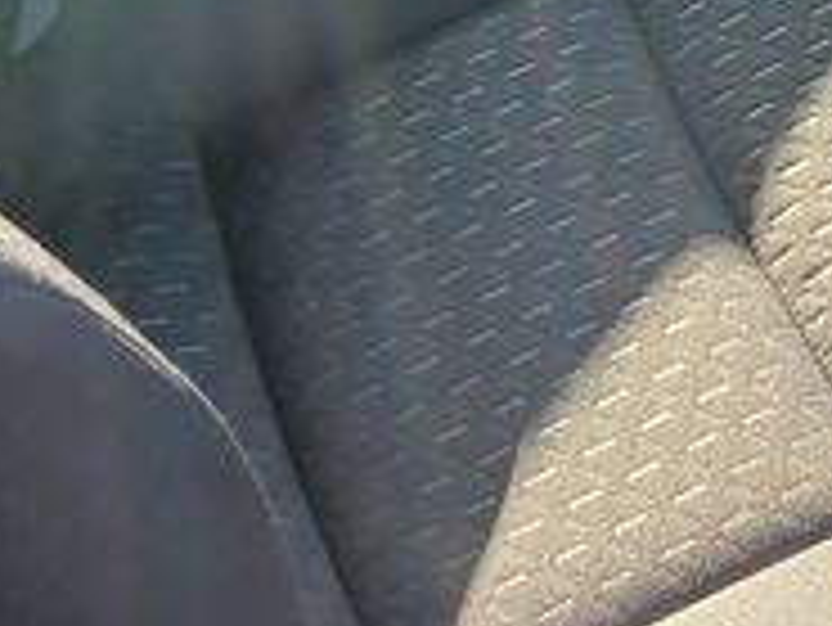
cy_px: -419
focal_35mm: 144
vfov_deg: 9.9
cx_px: 1115
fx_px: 3463
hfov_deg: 13.2
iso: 25
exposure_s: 1/60
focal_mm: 3.98
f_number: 1.8
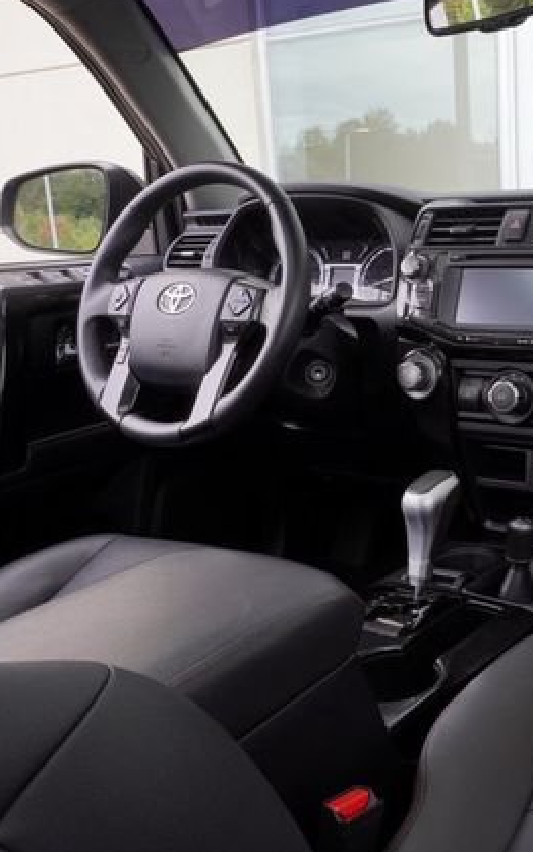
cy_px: 422
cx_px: 564
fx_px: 976
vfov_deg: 47.2
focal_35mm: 42
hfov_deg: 28.2
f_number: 13
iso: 160
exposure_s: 1/15
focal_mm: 18
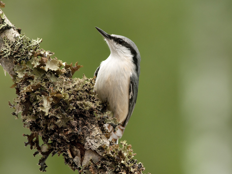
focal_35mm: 489
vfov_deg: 3.0
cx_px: 112
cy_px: 87
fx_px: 3278
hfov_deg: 4.1
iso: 400
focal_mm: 300
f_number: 7.1
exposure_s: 1/250
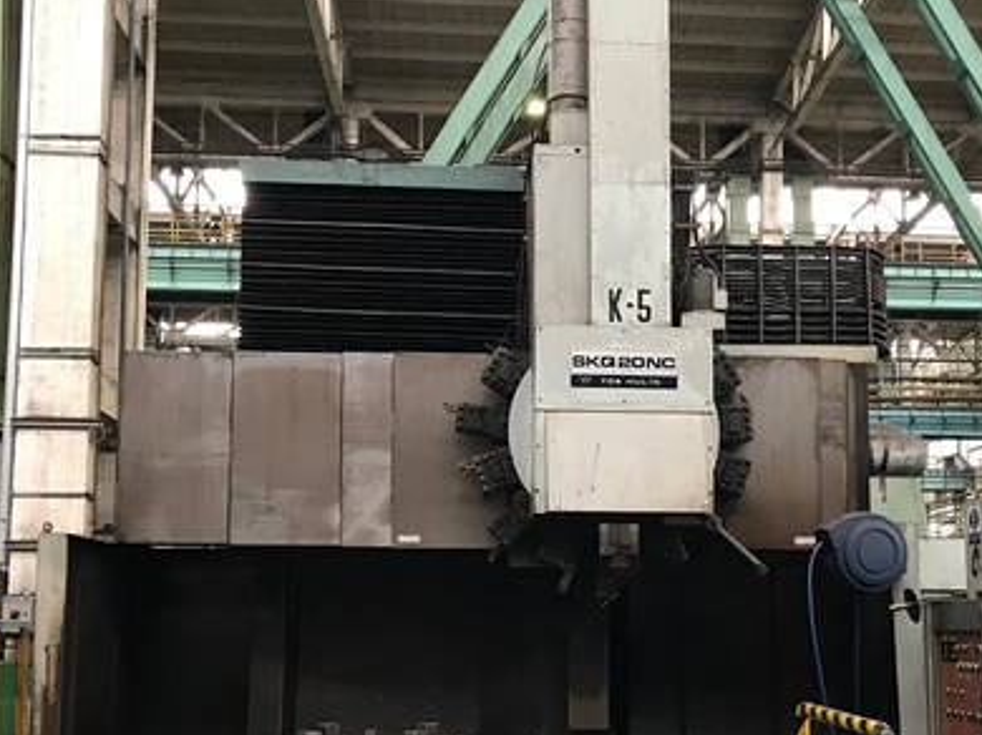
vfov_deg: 31.2
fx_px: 1304
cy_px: 503
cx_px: 584
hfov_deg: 41.1
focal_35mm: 46
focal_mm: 3.99
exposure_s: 1/17
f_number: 1.8
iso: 64
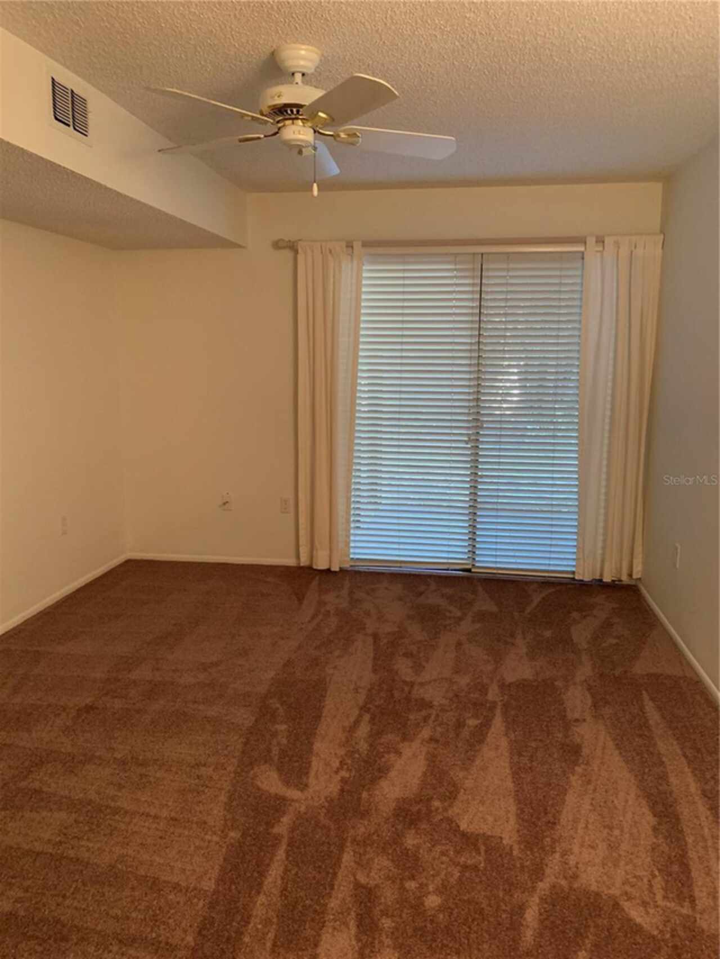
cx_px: 360
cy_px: 480
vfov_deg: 67.3
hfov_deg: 53.1
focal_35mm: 26
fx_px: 721
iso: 500
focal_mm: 4.25
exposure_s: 1/30
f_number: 1.8
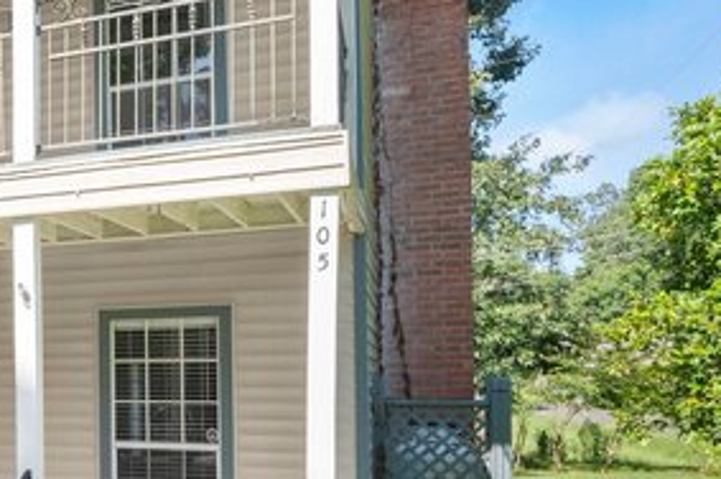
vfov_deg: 27.9
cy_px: 186
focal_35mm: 48
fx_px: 960
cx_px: -140
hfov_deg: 33.6
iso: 250
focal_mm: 17
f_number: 10
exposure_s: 1/250
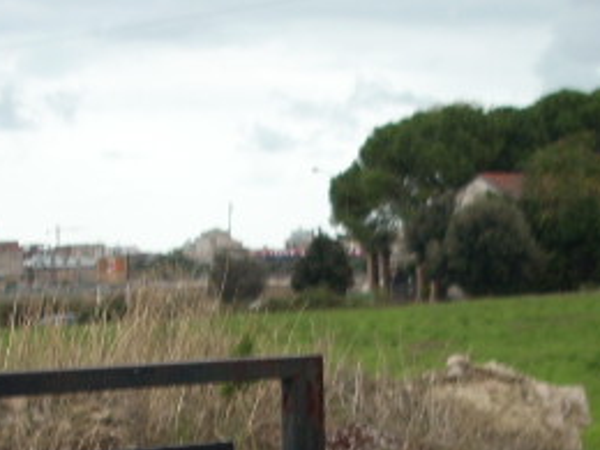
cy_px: 362
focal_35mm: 91
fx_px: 1577
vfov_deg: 16.1
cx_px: 337
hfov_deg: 21.5
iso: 64
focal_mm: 6.2
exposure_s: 1/42.4
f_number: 2.8
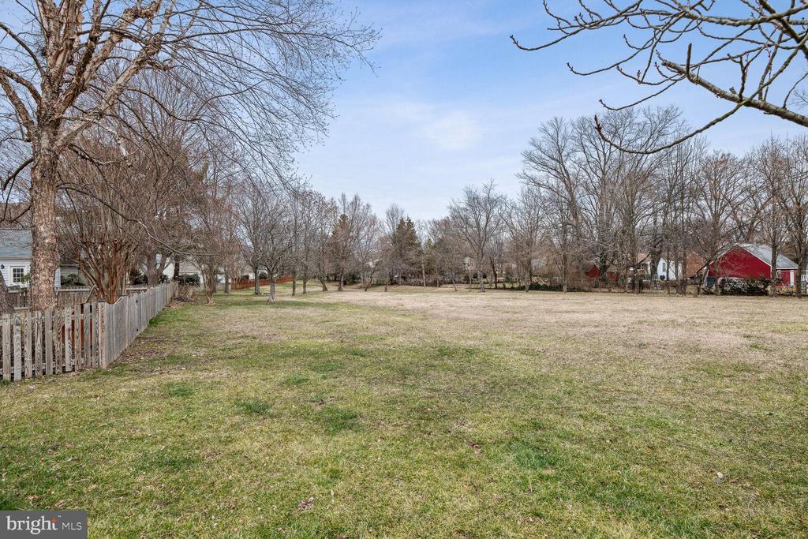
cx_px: 404
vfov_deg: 64.6
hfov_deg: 86.9
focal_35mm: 19
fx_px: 426
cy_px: 270
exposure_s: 1/100
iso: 100
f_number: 9
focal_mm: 19
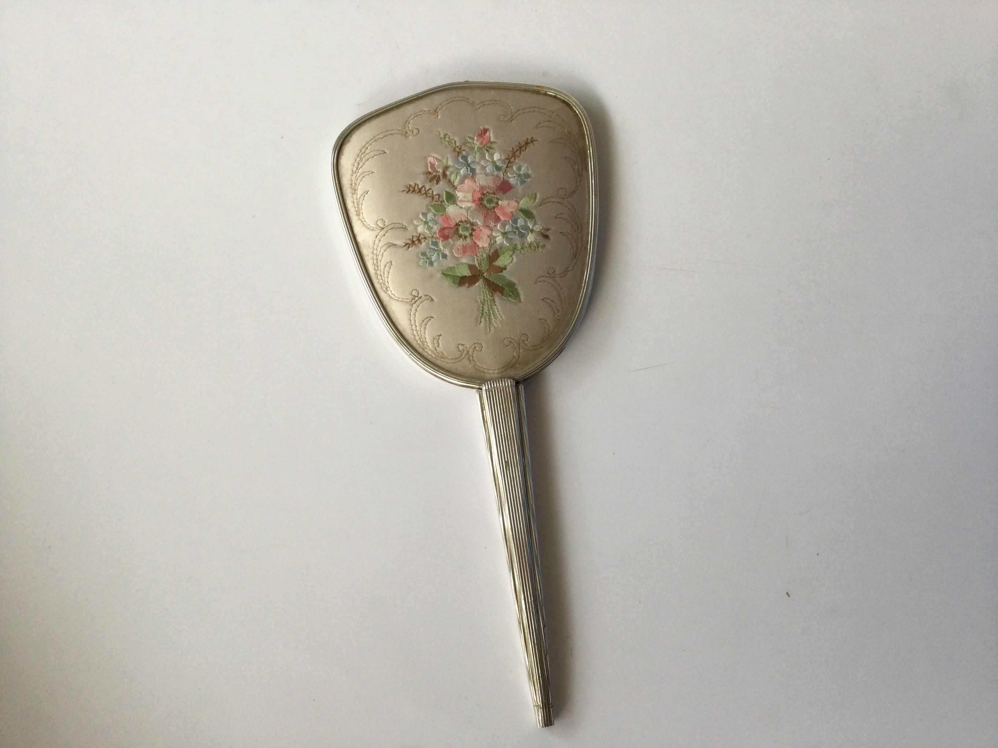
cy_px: 374
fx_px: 894
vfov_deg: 45.4
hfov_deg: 58.4
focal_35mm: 31
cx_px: 499
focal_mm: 3.3
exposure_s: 1/50
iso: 32
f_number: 2.4
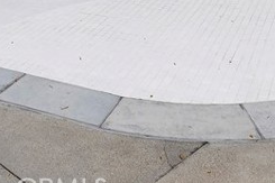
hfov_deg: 28.3
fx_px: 542
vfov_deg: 15.5
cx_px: 95
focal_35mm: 71
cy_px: -178
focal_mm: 17
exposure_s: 1/500
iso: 500
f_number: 20
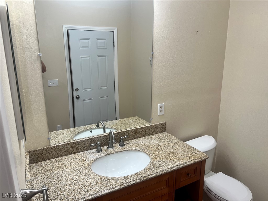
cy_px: 100
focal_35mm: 26
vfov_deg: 53.1
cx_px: 134
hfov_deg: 67.3
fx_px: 201
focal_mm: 5.7
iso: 50
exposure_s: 1/120
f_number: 1.5
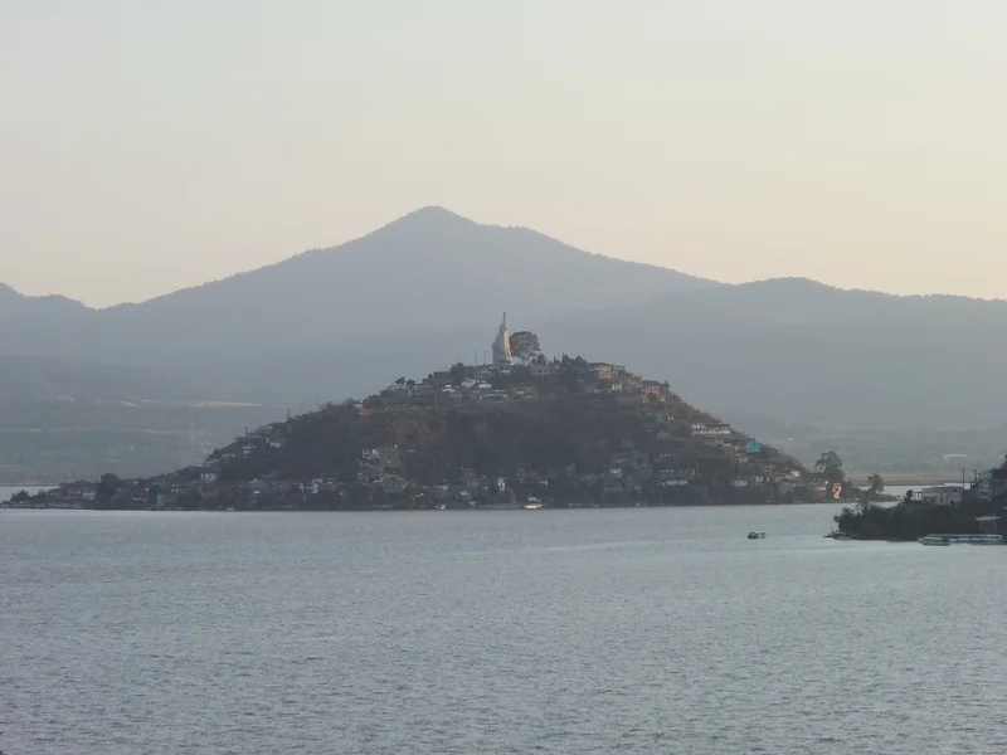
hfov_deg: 12.7
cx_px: 504
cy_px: 378
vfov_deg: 9.5
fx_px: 4538
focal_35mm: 156
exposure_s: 1/160
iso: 125
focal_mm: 27.6
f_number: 6.5
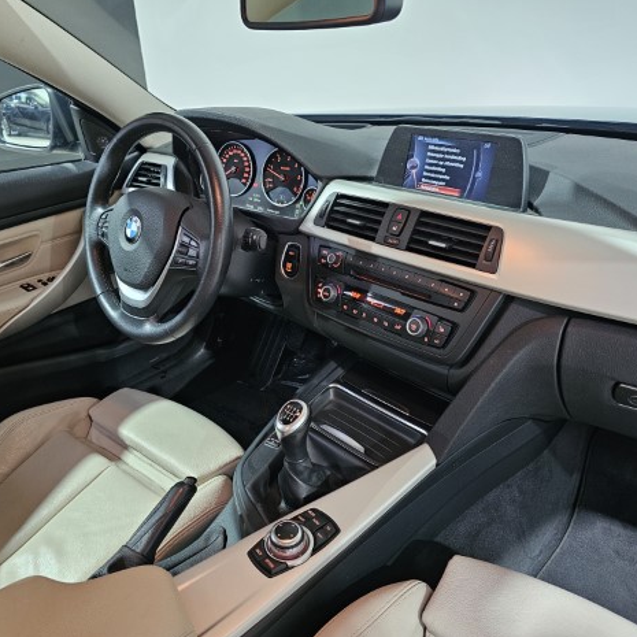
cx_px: 281
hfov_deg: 57.1
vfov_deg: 57.3
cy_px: 315
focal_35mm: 28
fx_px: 583
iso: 320
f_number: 1.7
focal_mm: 6.3
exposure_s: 1/40
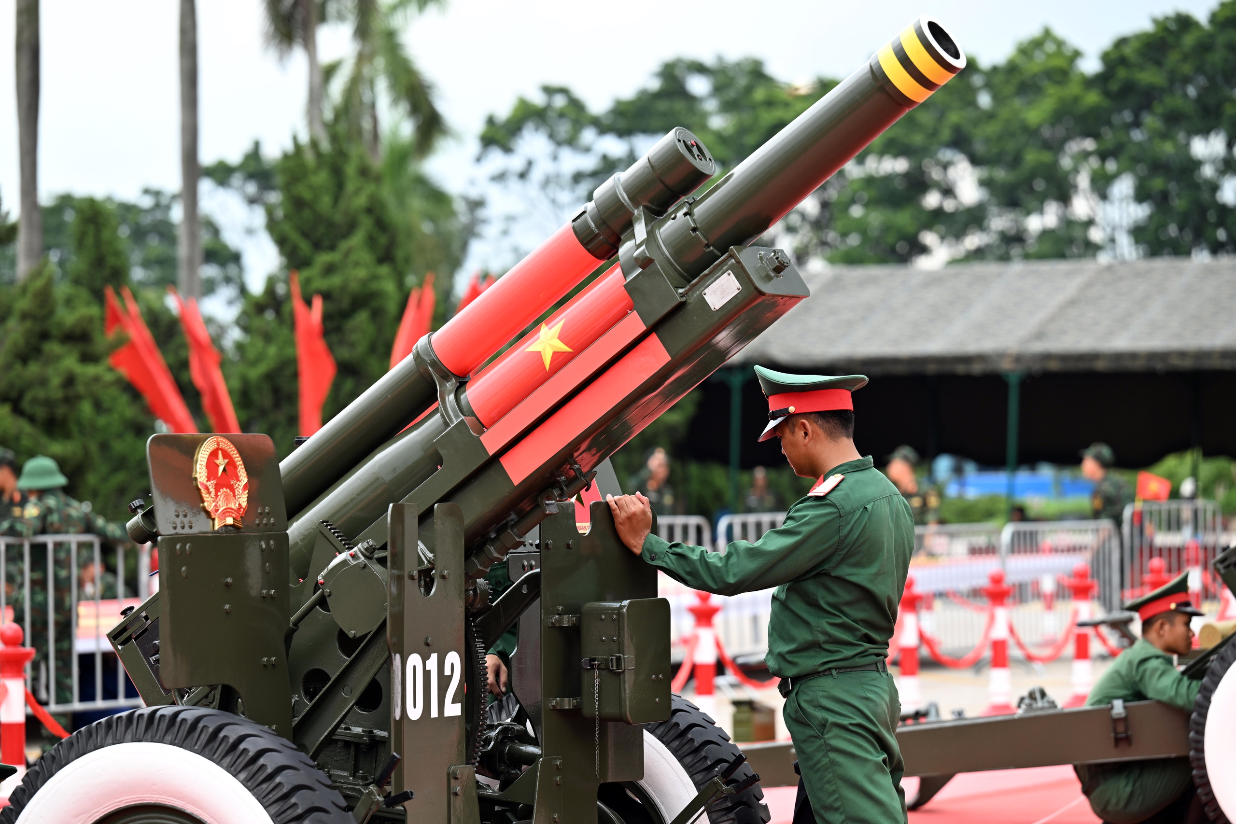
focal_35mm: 135
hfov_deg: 15.2
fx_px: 4635
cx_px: 618
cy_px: 412
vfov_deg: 10.2
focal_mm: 135
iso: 200
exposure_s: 1/500
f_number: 4
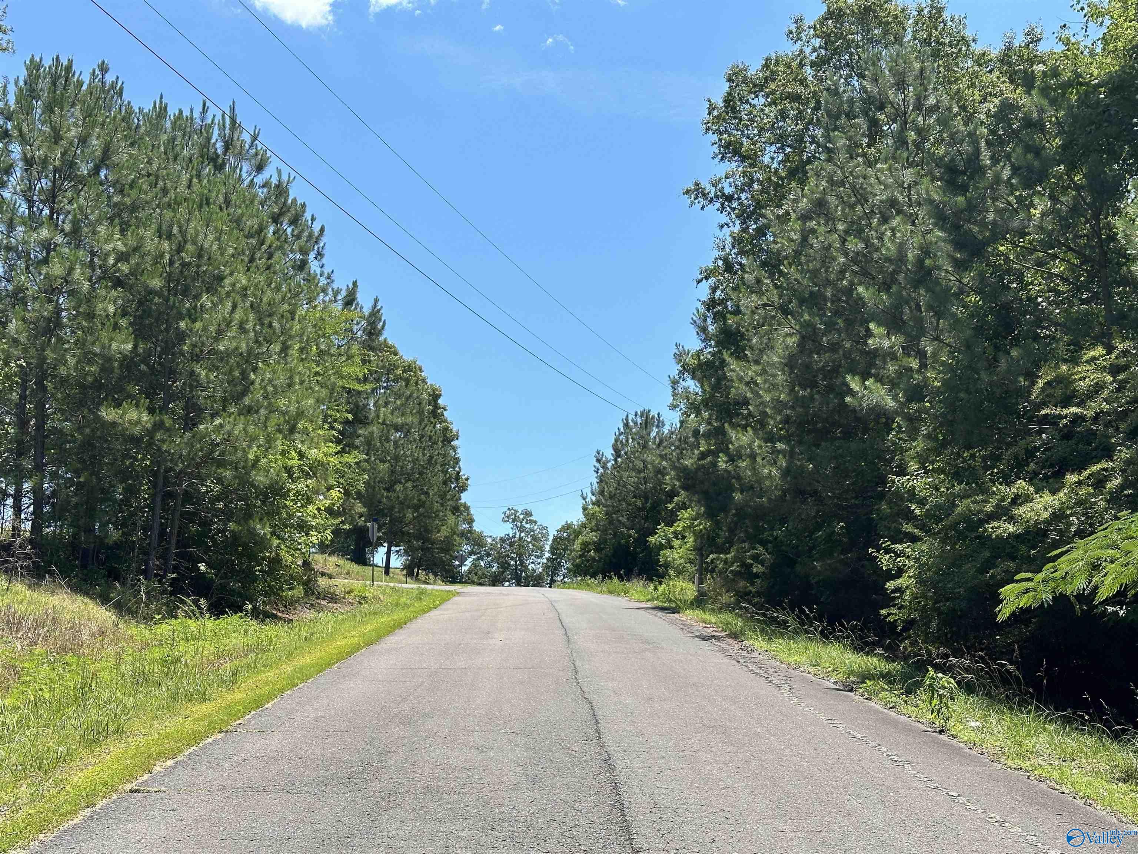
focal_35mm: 48
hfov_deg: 39.7
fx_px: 1578
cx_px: 569
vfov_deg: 30.3
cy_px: 427
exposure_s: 1/3058
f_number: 1.78
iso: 64
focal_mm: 6.86
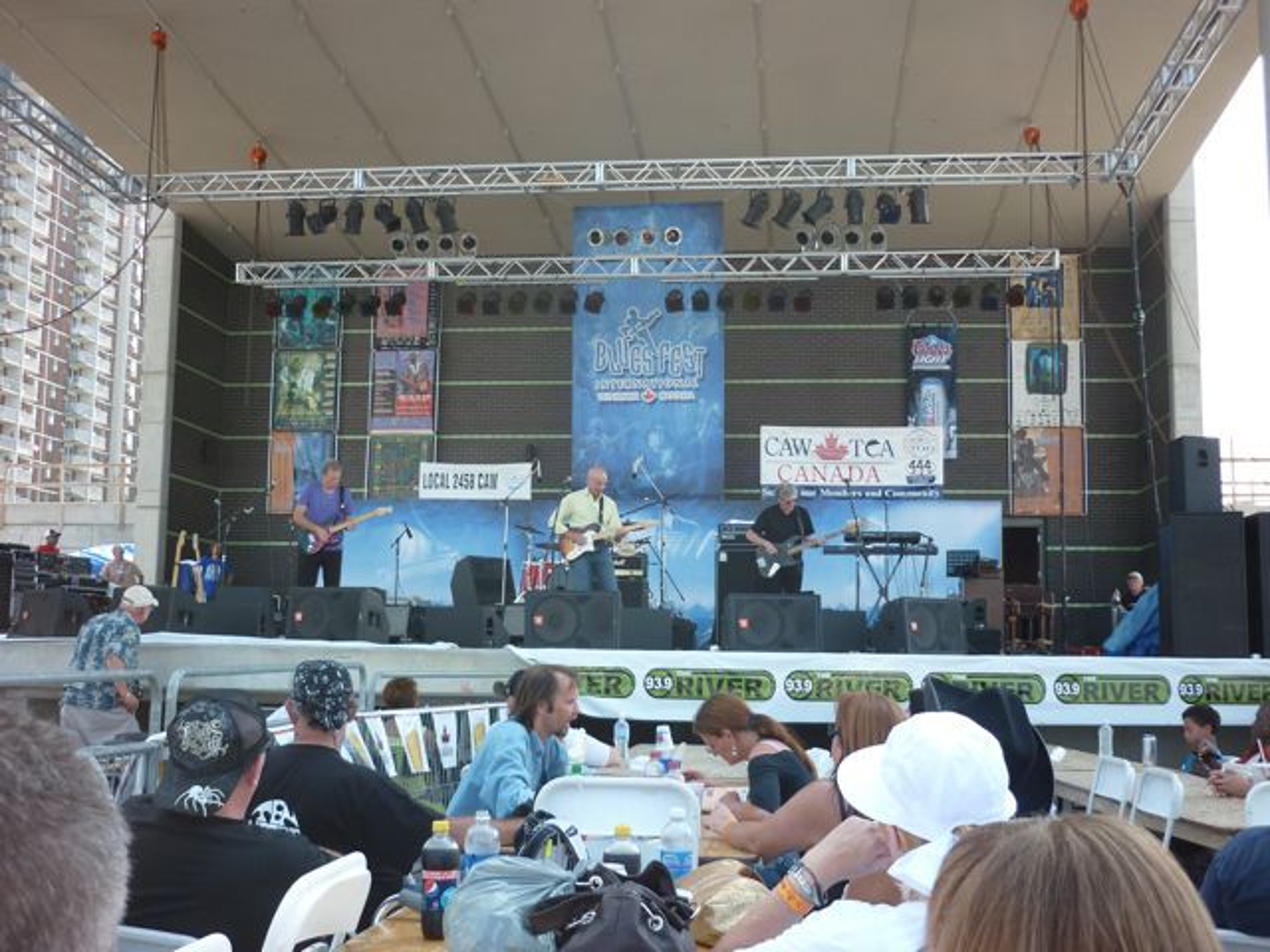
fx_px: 1431
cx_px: 635
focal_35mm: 39
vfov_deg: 36.8
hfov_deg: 47.9
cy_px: 476
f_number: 3
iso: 80
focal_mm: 6.4
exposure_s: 1/250
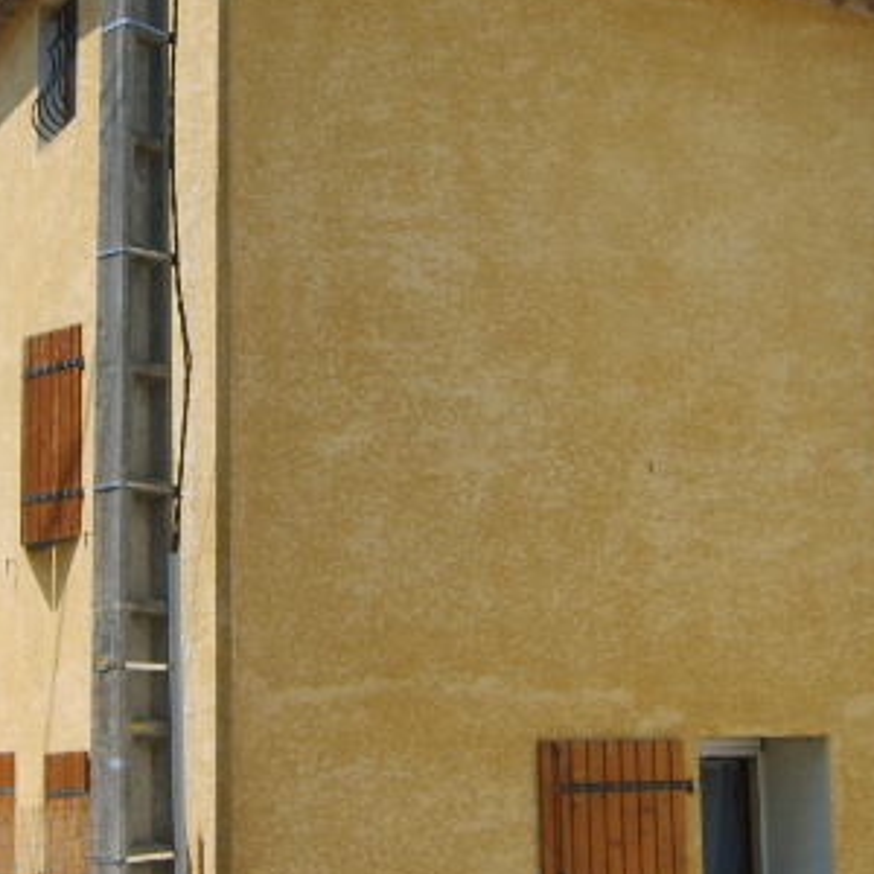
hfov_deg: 26.0
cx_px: 294
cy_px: 425
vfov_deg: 26.1
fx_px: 1885
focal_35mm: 66
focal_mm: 5.8
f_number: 2.8
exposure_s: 1/750
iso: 50
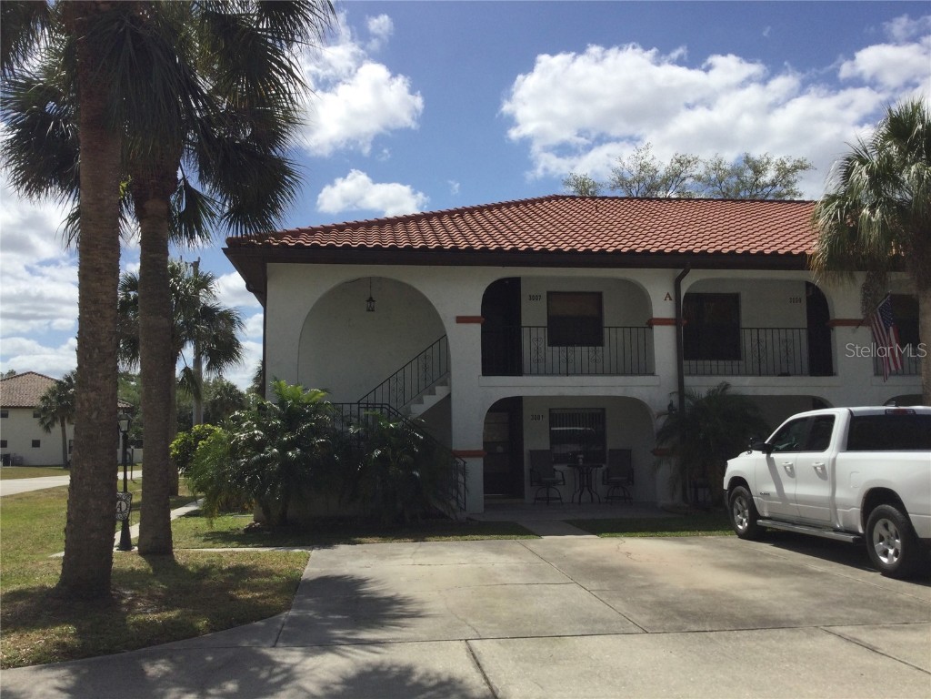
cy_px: 350
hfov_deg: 58.4
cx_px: 466
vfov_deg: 45.4
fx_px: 834
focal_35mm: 31
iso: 25
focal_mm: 3.3
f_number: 2.4
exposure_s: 1/2398
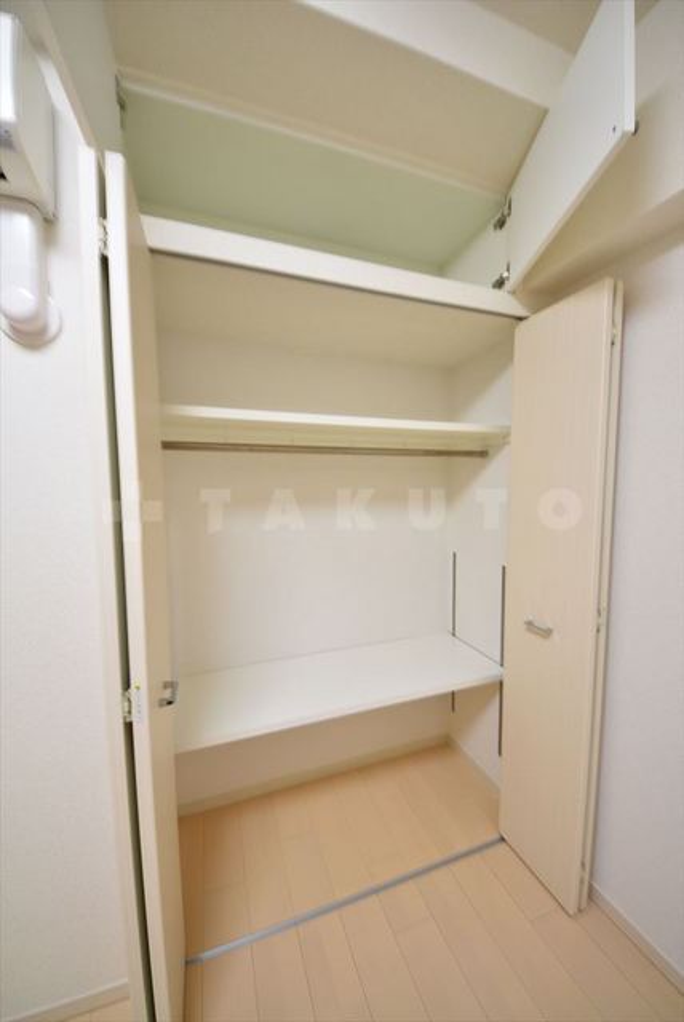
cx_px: 342
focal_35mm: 12
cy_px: 511
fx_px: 341
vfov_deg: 112.6
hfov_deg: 90.1
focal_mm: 8
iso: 100
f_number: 4.5
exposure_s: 1/5
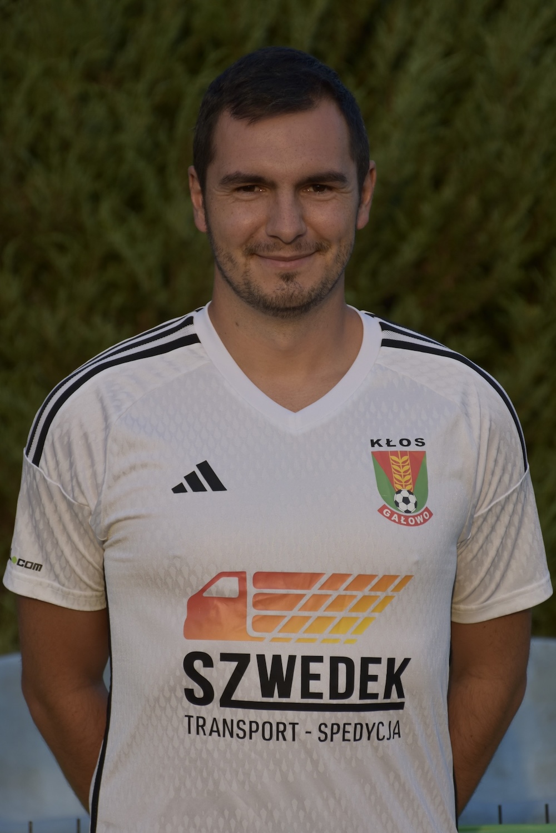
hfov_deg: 8.7
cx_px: 278
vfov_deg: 13.1
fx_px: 3635
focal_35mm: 157
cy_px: 416
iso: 125
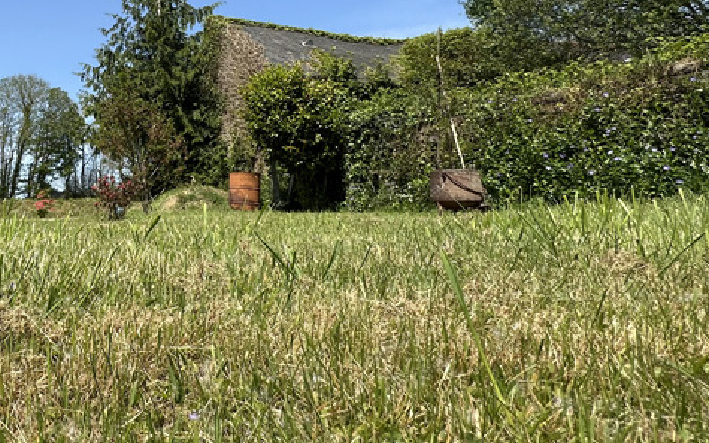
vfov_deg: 37.9
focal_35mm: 32
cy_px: 85
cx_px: 70
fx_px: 618
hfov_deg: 52.4
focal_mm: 2.22
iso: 50
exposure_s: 1/1715
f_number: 2.2
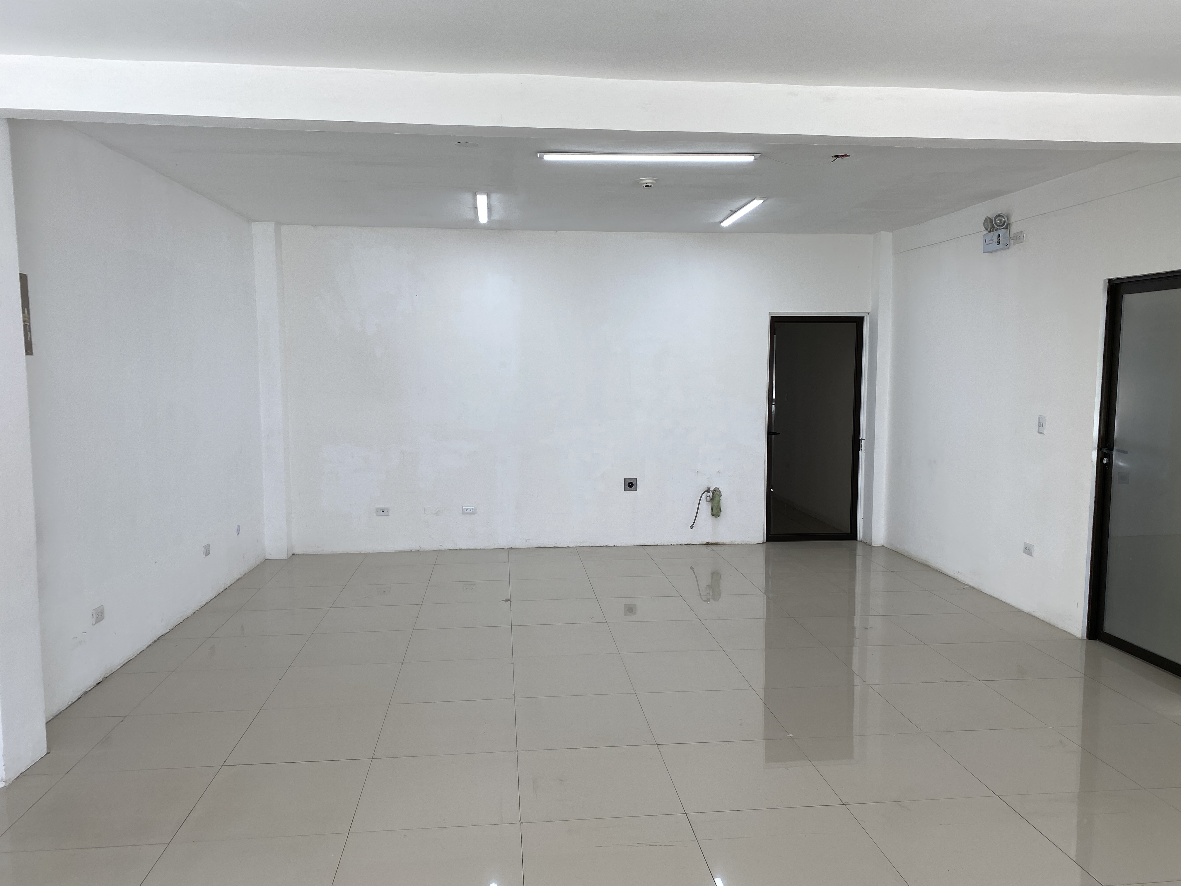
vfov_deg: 53.1
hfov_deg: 67.3
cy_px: 443
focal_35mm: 26
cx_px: 590
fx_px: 887
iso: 32
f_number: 1.8
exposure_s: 1/120
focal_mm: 4.25
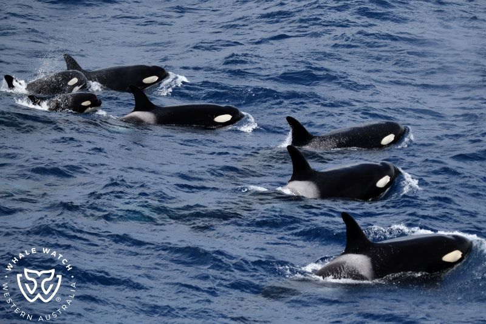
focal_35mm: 155
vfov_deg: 8.9
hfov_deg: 13.3
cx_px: 243
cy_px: 162
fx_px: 2092
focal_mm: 155
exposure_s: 1/8000
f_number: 5.3
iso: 800
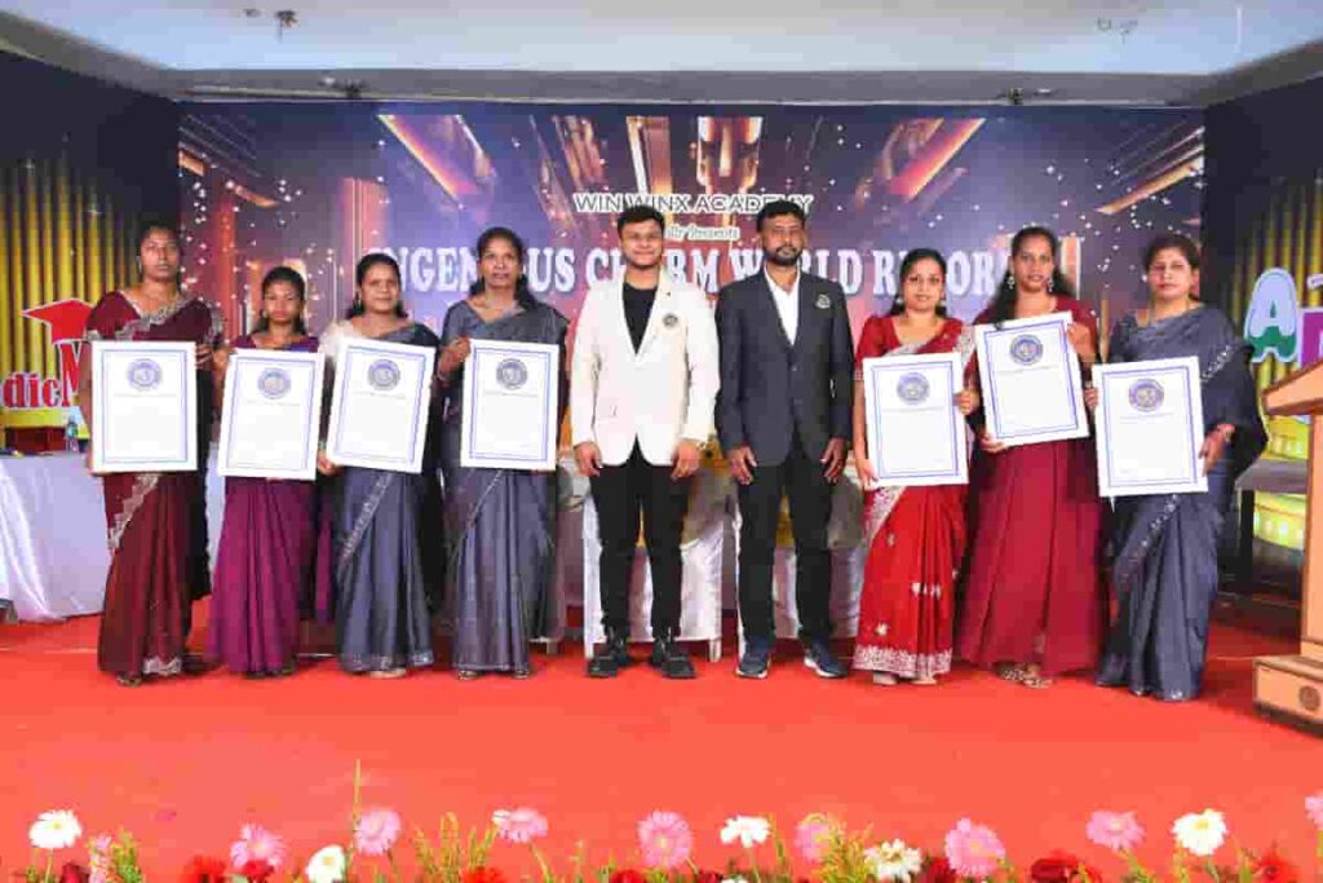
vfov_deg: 40.0
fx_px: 1213
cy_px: 442
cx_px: 662
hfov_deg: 57.2
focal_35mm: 33
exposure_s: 1/160
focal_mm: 22
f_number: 6.3
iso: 500
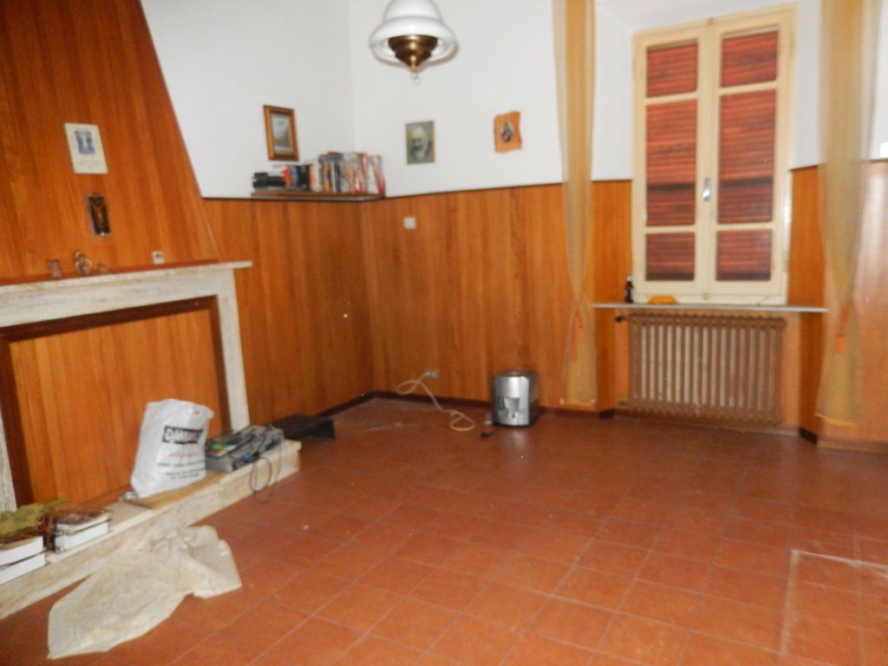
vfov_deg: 54.9
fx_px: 641
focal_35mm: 25
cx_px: 444
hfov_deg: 69.4
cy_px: 333
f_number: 3.4
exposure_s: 1/30
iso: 720
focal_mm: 4.5
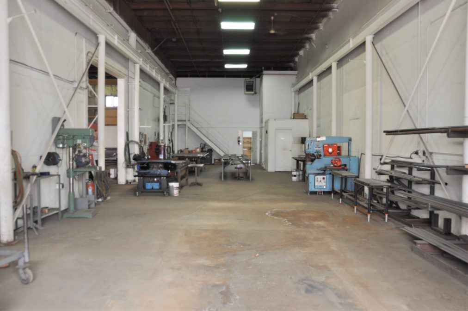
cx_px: 234
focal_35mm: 27
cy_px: 156
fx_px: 351
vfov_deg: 47.8
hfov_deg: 67.4
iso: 320
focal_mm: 18
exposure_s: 1/30
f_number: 5.6
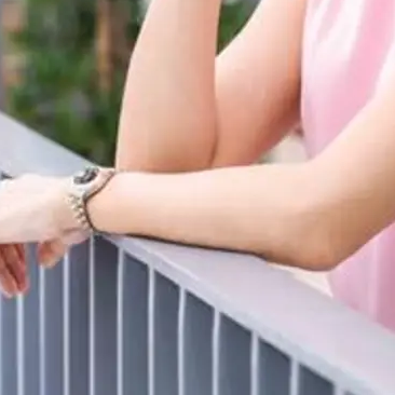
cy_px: -135
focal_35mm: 285
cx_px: 299
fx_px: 3679
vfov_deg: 6.1
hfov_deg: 6.1
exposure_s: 1/15
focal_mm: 105
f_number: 4
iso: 200
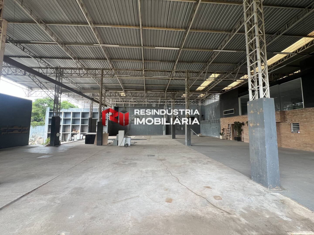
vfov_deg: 89.9
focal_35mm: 13
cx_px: 157
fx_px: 118
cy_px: 118
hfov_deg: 106.2
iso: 64
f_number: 1.8
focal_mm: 1.57
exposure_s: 1/99
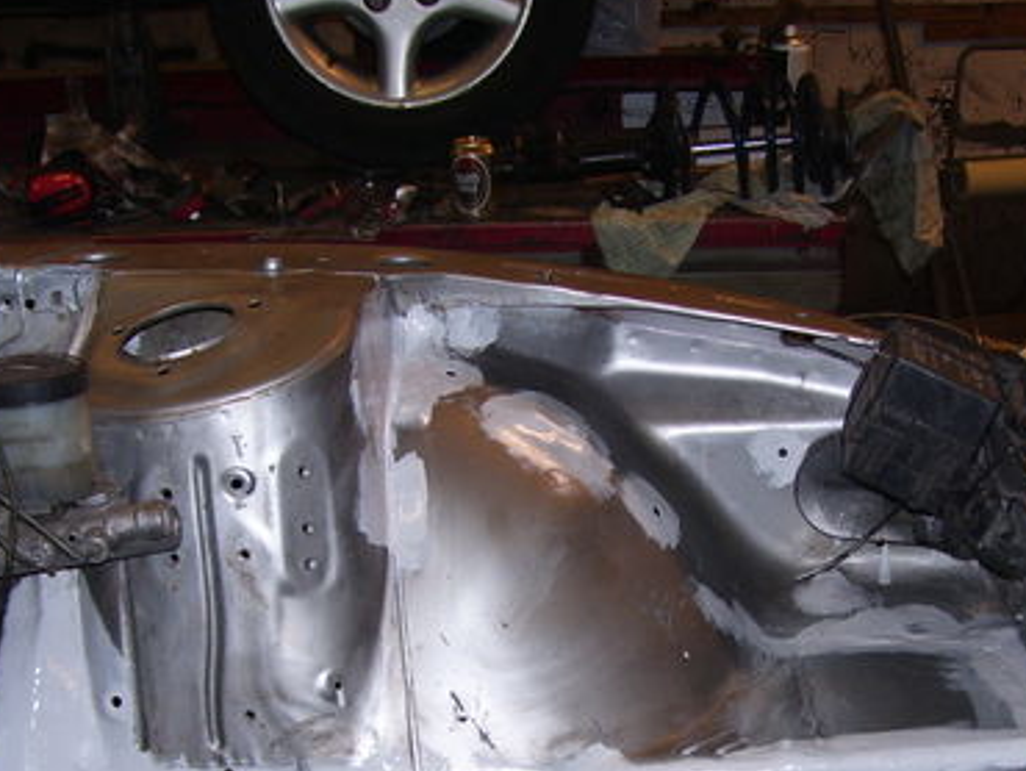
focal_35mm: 64
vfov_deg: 22.6
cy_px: 646
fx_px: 1898
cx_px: 580
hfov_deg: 30.2
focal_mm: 6
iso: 80
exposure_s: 1/60
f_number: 2.7
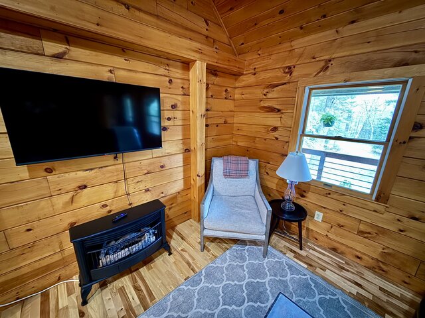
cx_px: 212
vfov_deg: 85.7
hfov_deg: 102.1
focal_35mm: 14
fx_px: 172
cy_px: 159
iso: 1000
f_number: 2.2
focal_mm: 2.22
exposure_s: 1/10
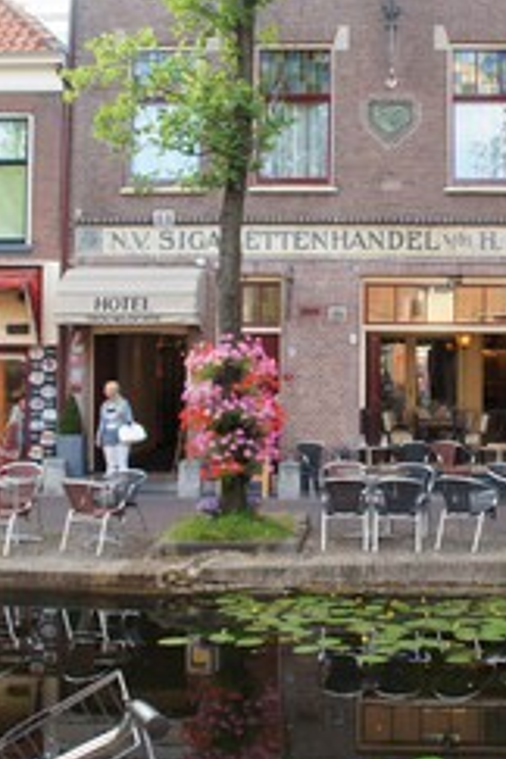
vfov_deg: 38.9
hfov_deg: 26.2
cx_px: 362
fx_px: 1075
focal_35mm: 51
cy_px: 358
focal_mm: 18
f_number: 4.5
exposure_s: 1/50
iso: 100
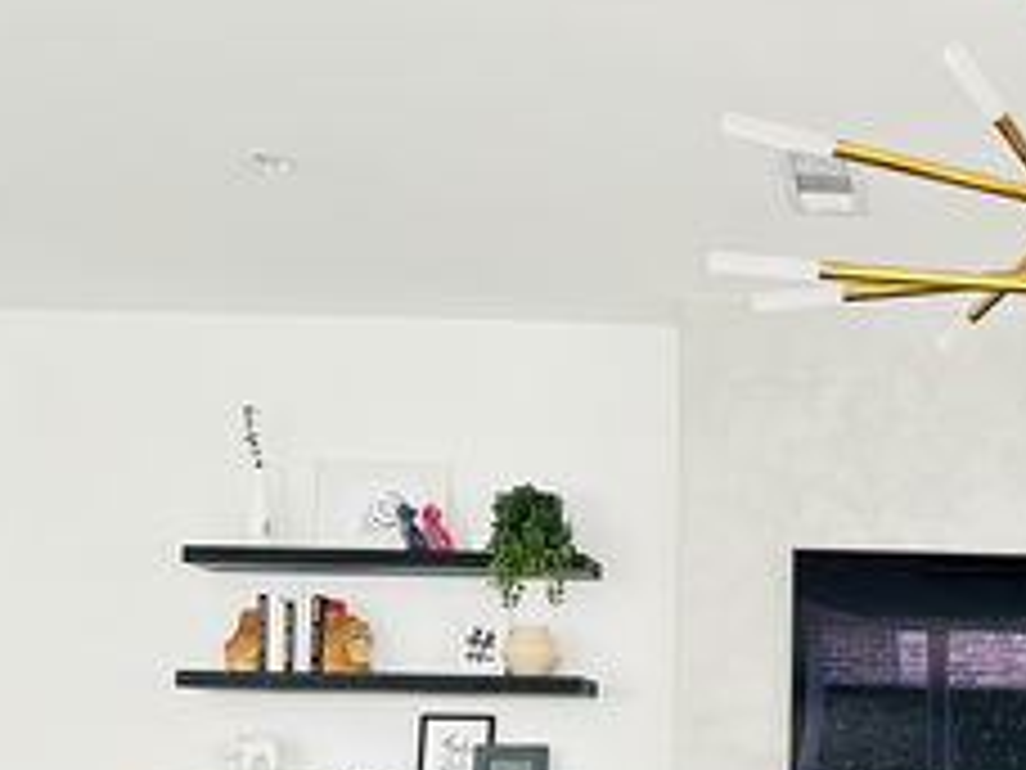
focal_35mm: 54
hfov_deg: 32.4
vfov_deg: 25.7
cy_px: 761
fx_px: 1601
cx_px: 1053
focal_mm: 6.86
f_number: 1.78
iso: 1600
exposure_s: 1/30
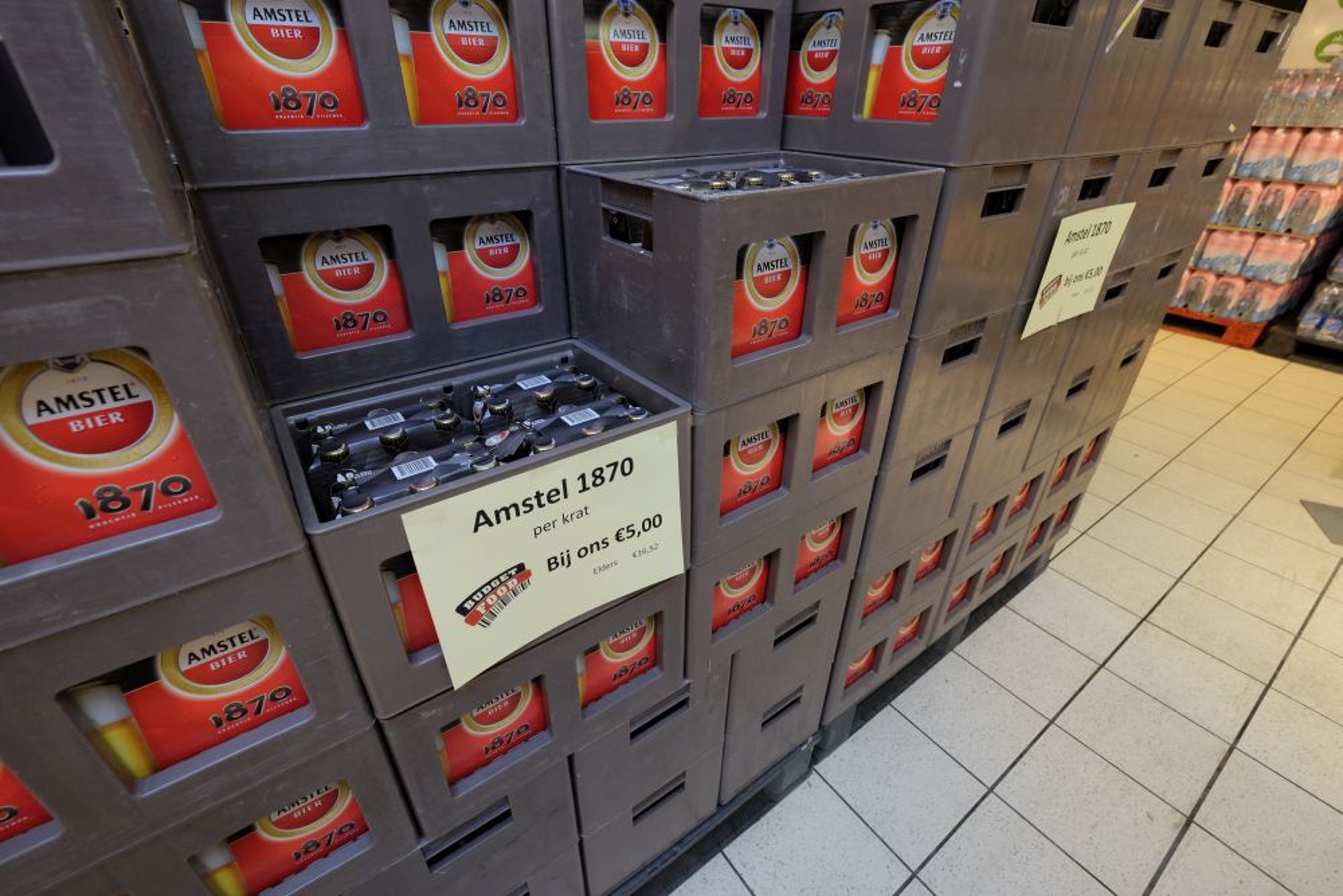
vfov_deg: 77.3
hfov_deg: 100.4
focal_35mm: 15
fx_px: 560
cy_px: 448
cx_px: 672
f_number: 4
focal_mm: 10
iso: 1600
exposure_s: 1/80
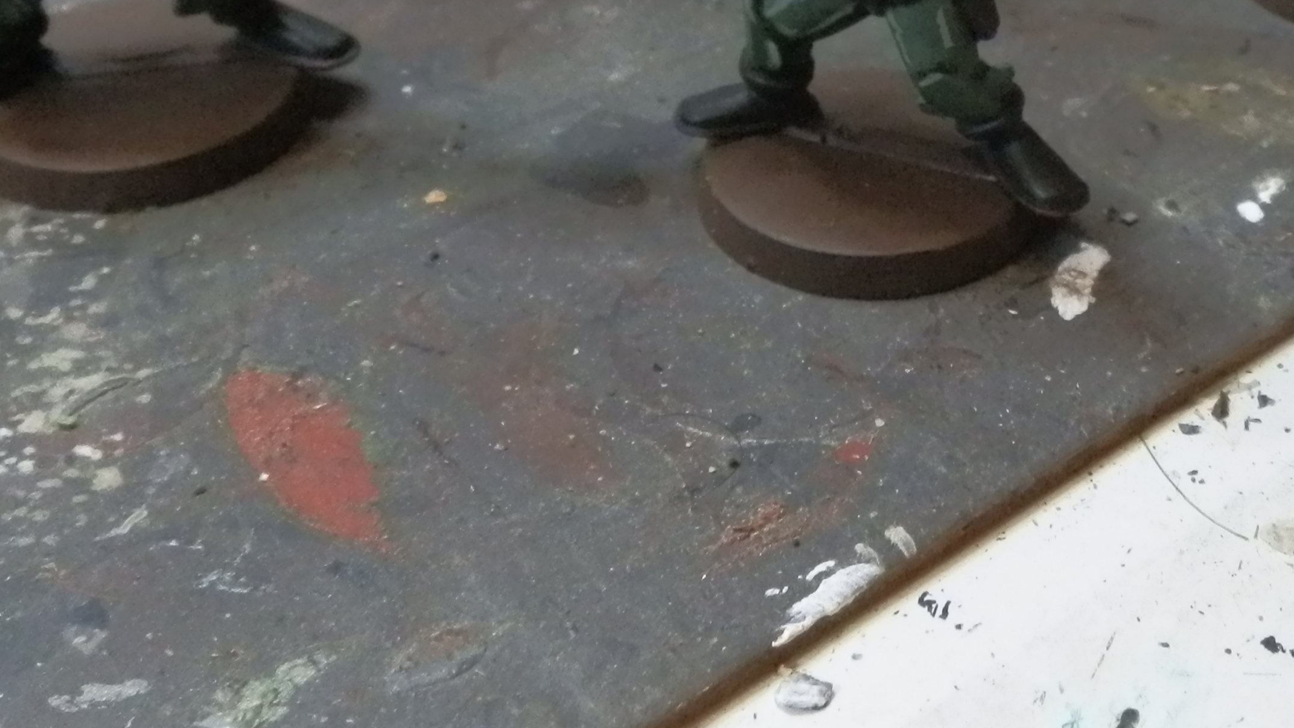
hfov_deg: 33.7
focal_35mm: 61
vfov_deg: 19.1
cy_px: -10
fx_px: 2093
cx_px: 964
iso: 400
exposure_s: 1/100
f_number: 3.1
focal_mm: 5
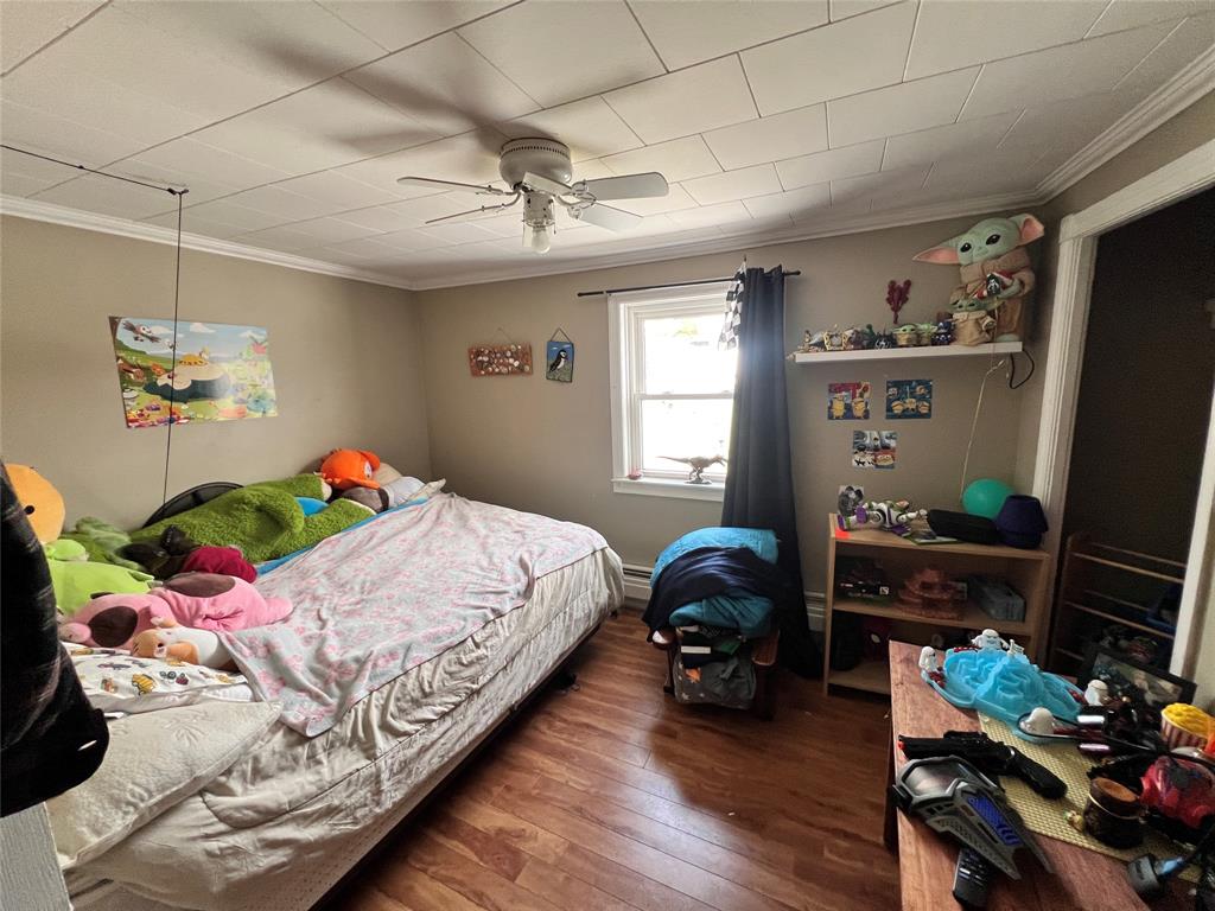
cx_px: 608
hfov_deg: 106.2
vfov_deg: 89.9
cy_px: 456
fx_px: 456
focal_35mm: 13
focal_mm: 1.57
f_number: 1.8
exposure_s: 1/99
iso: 160
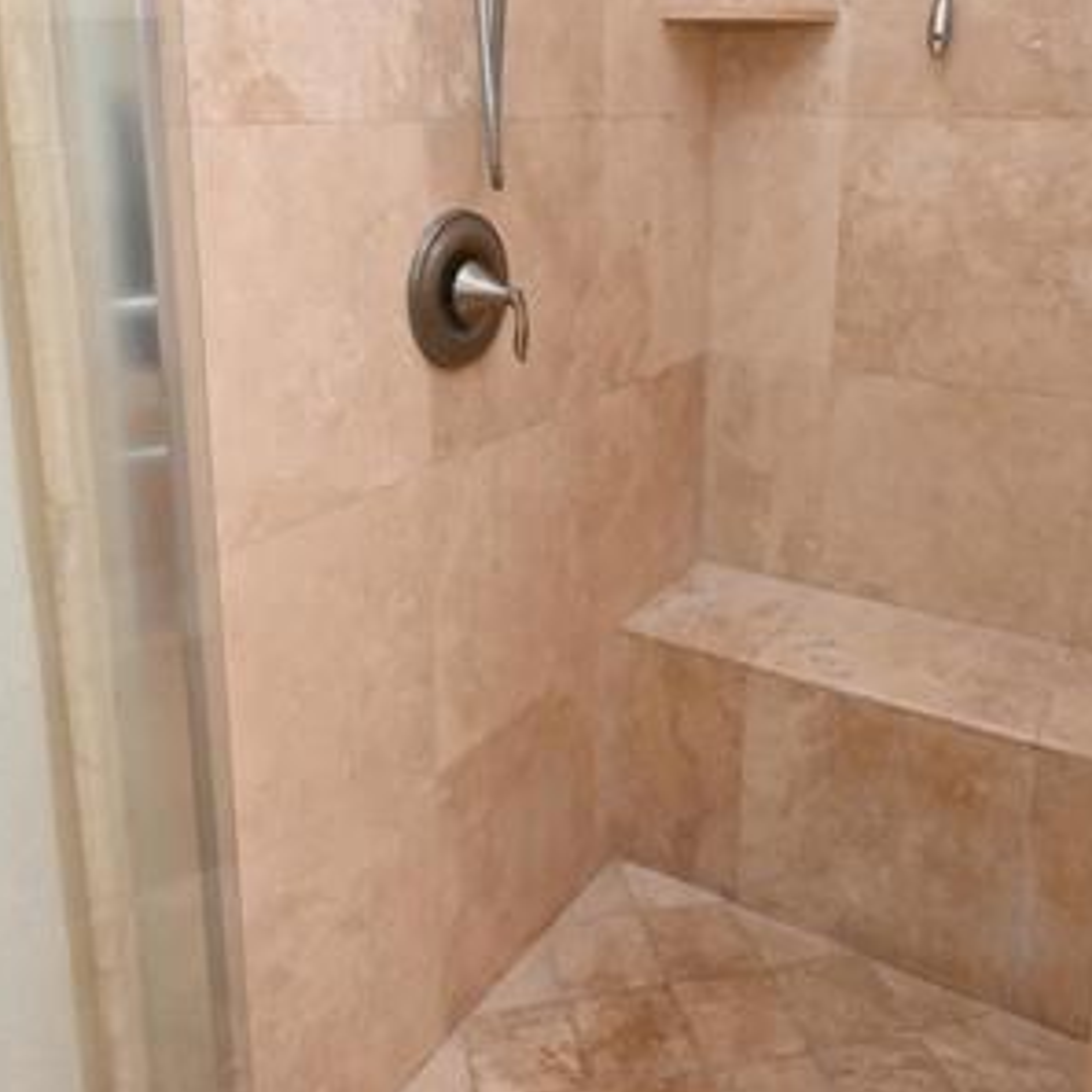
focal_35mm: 33
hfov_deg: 49.7
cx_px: 540
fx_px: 1178
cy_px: 358
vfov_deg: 48.8
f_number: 8
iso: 2000
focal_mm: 12
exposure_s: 1/100
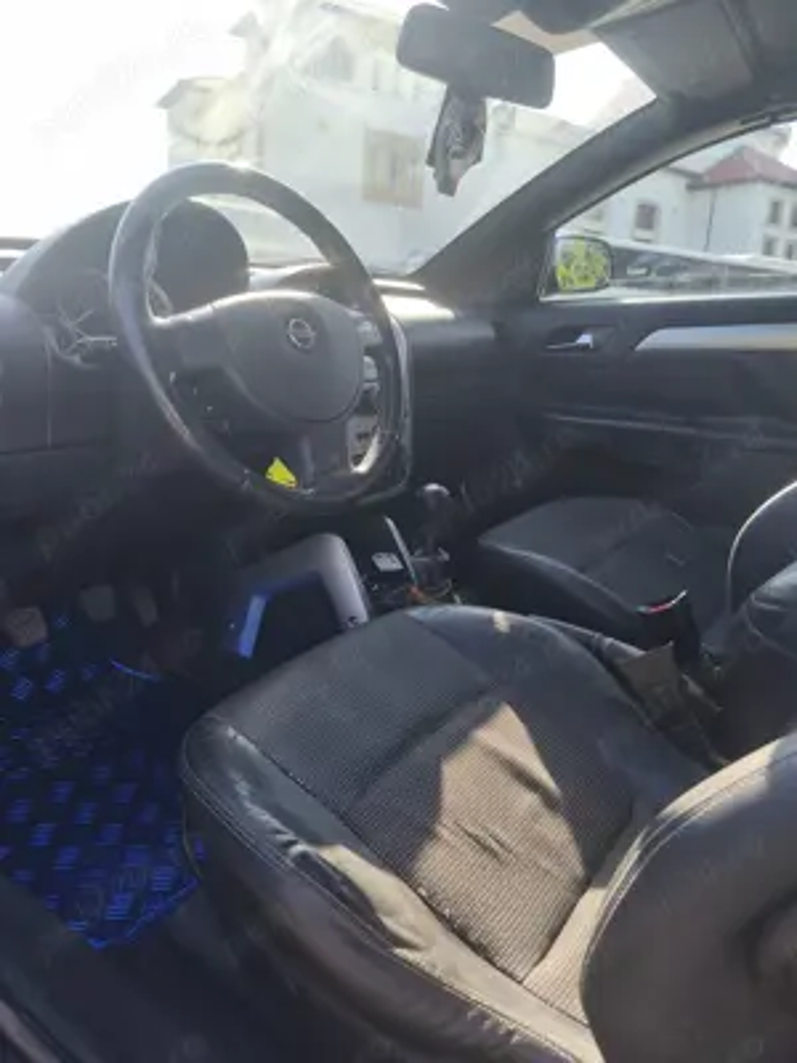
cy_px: 532
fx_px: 706
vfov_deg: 73.9
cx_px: 398
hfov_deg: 58.9
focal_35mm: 23
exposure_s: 1/235
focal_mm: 6.18
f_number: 1.65
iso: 50
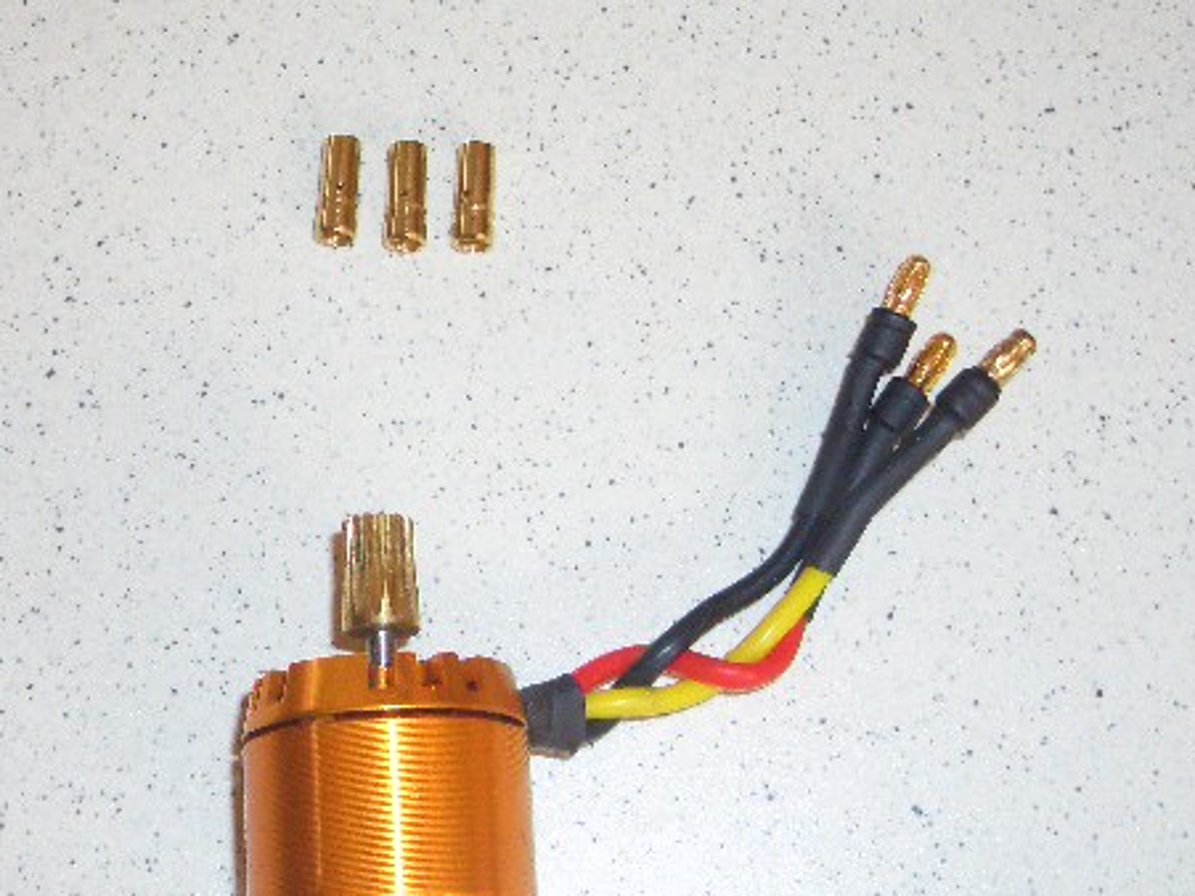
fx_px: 5142
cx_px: 527
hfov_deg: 13.3
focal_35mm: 149
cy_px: 488
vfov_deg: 10.0
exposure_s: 1/60
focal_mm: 17.4
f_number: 4.8
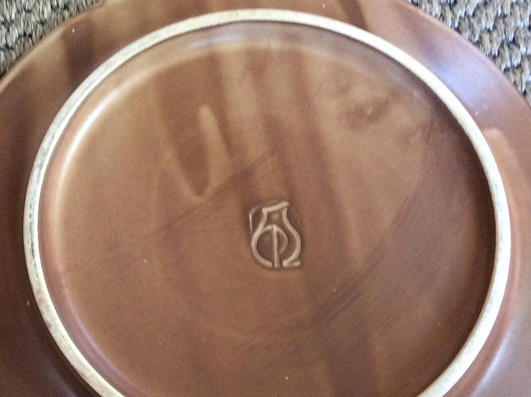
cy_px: 281
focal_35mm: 54
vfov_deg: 26.7
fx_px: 827
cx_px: 207
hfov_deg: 35.4
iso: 200
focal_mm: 3.3
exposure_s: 1/25
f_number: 2.4
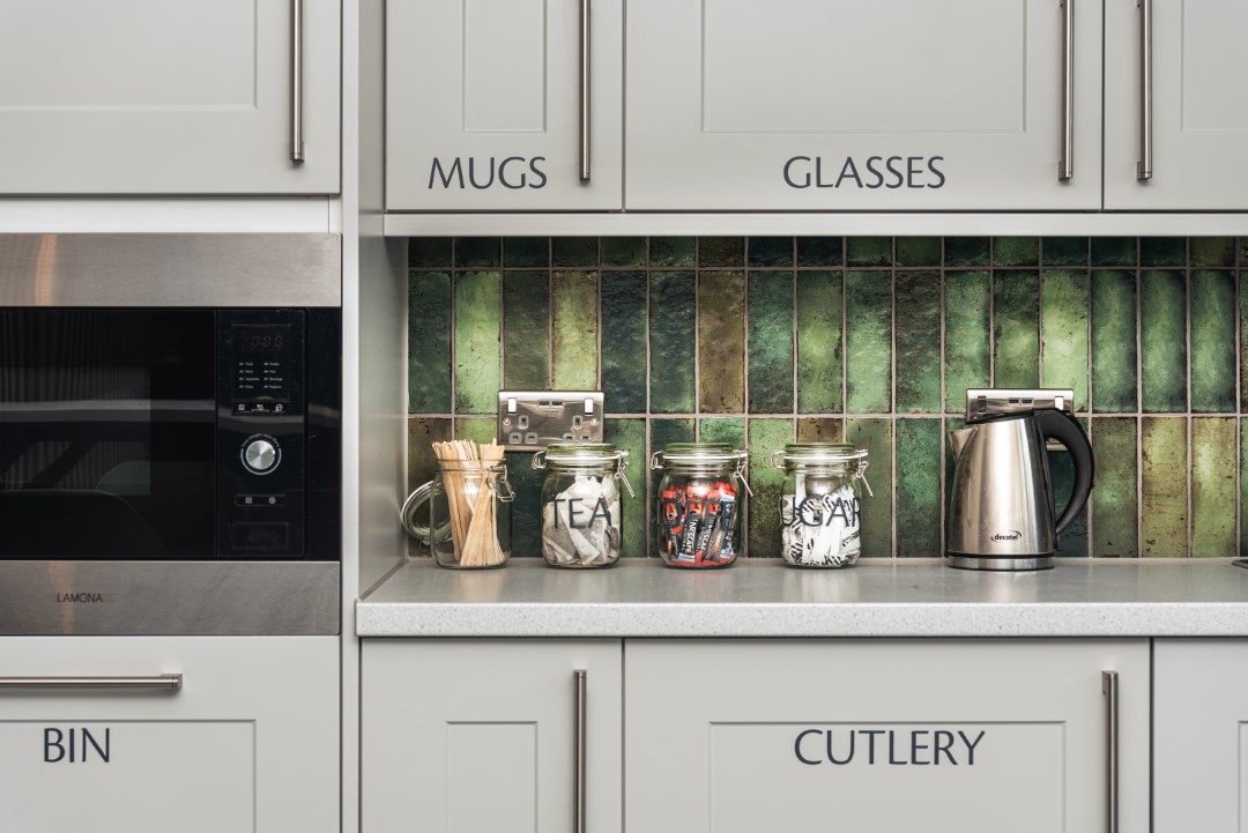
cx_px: 624
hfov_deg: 28.8
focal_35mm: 70
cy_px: 416
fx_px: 2428
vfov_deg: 19.5
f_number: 8
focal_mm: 70
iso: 100
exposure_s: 1/200
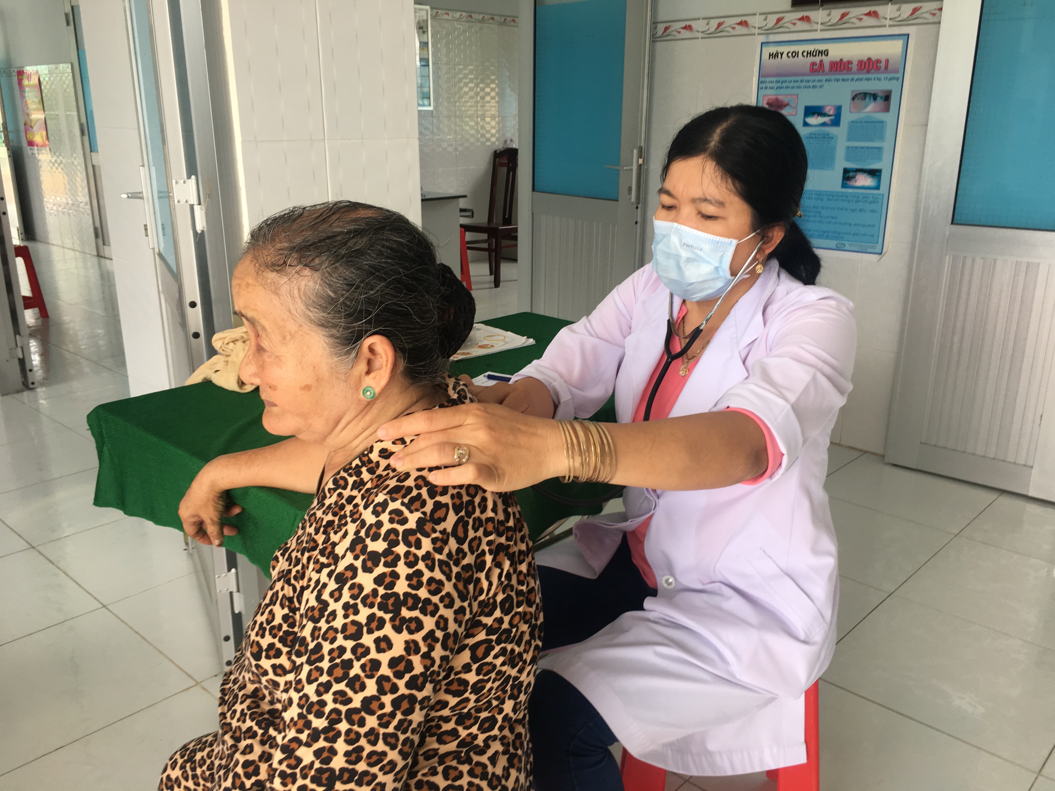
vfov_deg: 48.2
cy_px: 396
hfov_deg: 61.7
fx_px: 884
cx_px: 528
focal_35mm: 29
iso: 32
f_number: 2.2
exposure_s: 1/50
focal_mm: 4.15
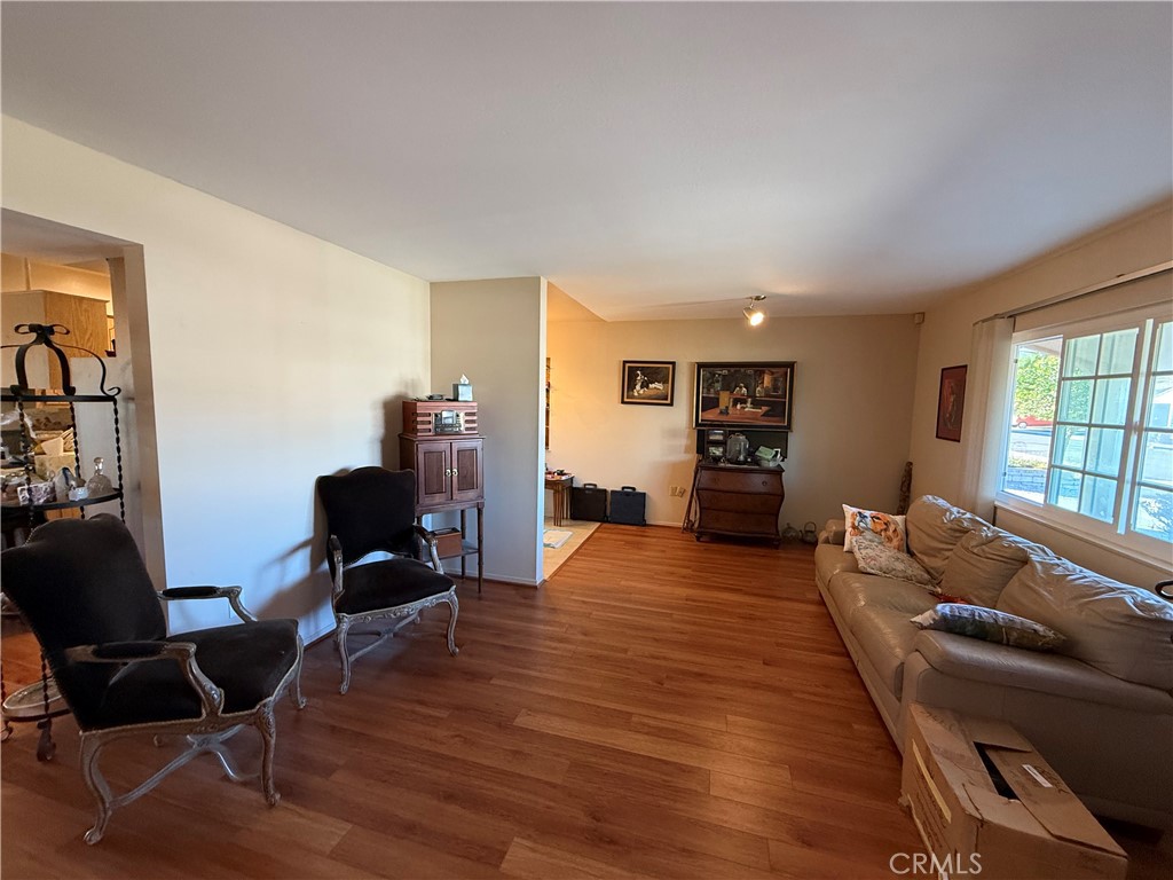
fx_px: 474
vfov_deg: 85.7
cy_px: 440
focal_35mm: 14
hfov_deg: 102.1
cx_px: 586
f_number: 2.2
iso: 400
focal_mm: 2.22
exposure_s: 1/60
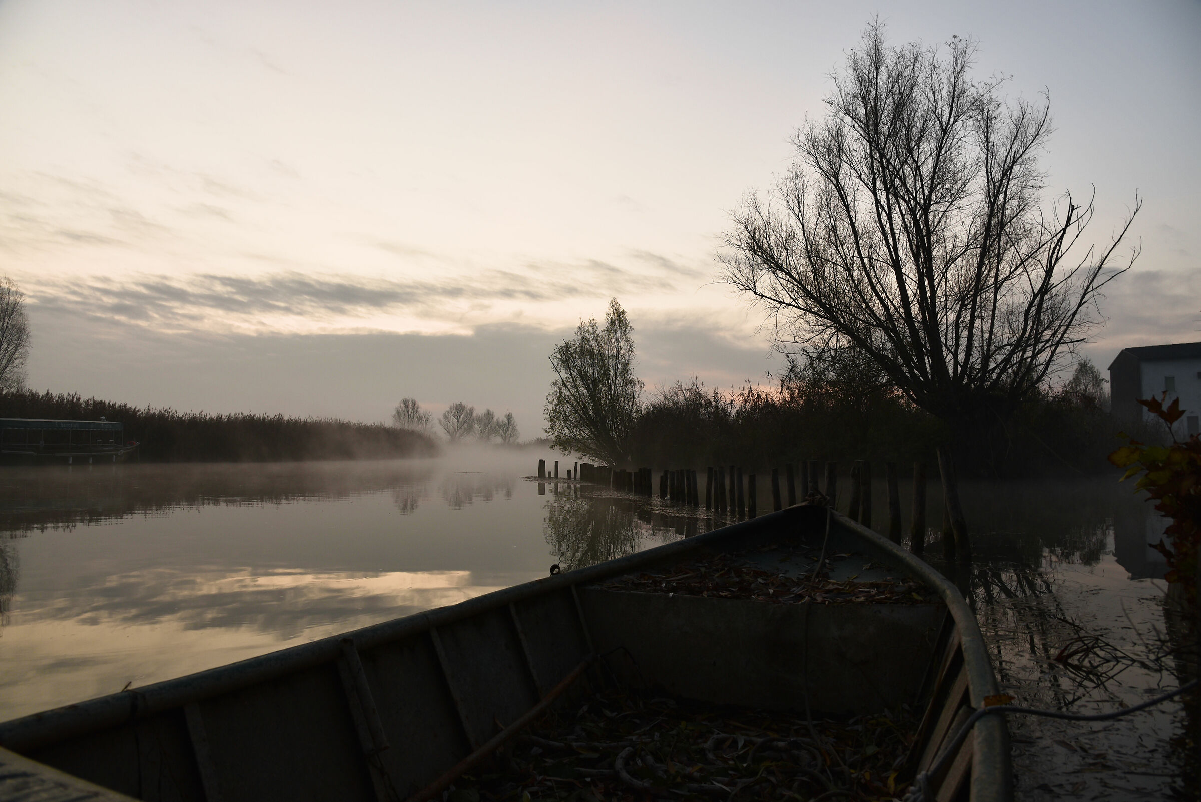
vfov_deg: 53.2
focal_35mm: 24
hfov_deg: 73.7
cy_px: 401
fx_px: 801
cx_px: 600
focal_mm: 24
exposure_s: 1/20
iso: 360
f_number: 7.1
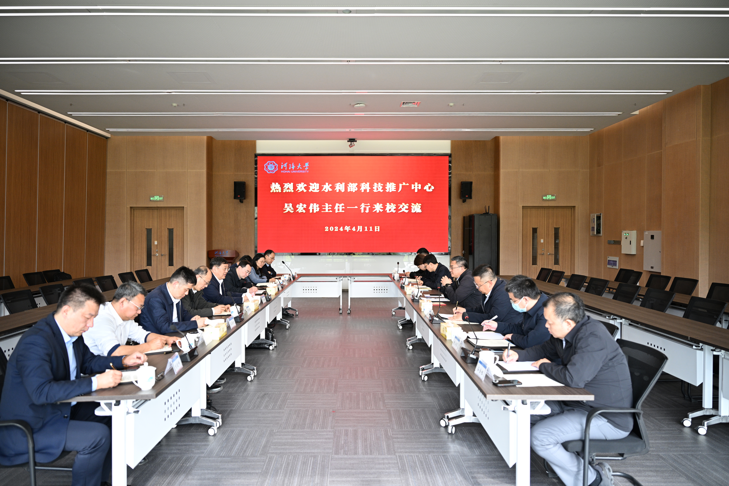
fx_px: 486
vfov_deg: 53.1
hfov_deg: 73.7
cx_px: 364
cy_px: 243
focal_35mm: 24
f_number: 2.8
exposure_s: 1/200
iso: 640
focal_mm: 24
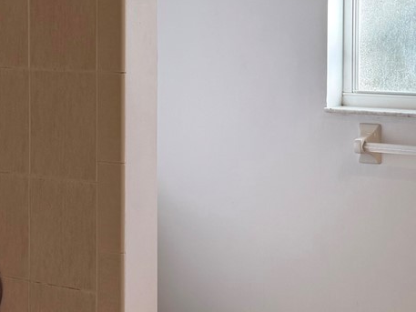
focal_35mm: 84
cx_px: 241
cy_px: 86
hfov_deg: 23.3
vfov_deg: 17.5
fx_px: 1010
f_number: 1.78
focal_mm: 6.76
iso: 64
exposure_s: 1/152
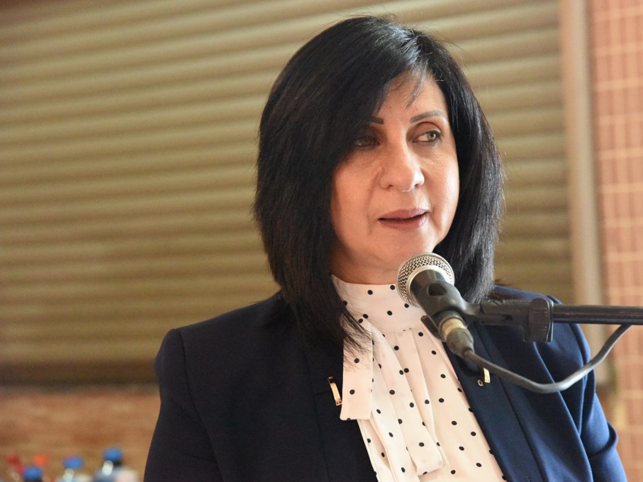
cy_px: 241
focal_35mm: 114
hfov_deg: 17.3
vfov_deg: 13.0
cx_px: 357
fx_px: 2117
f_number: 6.3
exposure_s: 1/160
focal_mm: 105
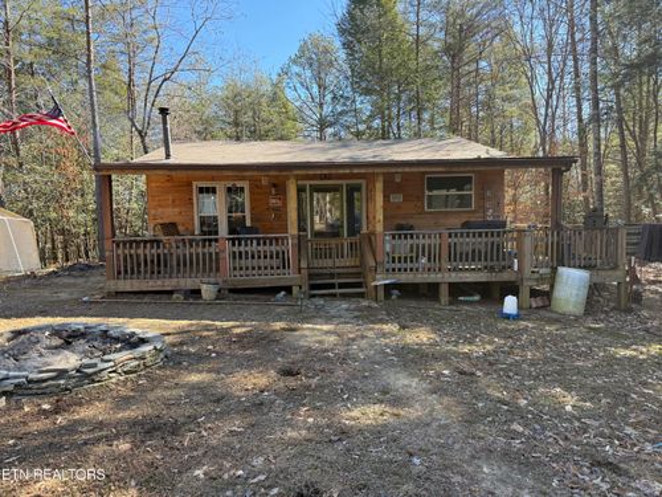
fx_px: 459
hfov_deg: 71.6
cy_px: 248
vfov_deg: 56.8
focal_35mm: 24
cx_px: 331
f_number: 1.78
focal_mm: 6.76
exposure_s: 1/517
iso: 100
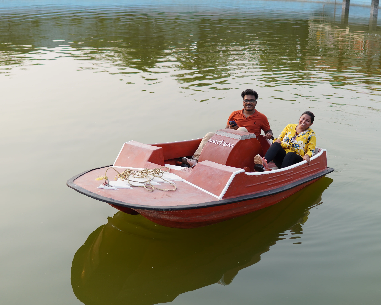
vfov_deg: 29.7
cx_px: 213
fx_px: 575
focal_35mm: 51
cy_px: 152
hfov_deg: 36.6
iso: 100
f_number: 2
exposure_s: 1/1000
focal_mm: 30
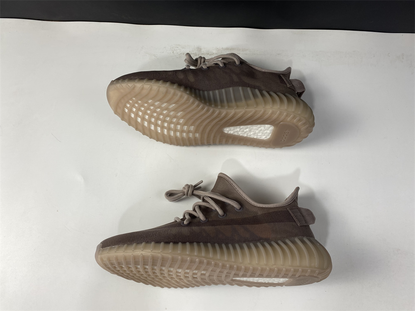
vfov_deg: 53.1
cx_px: 208
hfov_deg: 67.3
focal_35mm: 26
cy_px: 156
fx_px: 312
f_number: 1.8
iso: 40
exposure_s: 1/100
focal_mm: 4.25
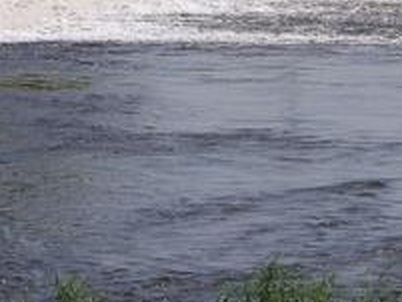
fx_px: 4950
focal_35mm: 426
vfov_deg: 3.5
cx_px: 412
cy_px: -84
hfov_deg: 4.6
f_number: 6.5
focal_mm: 27.8
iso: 64
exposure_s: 1/640
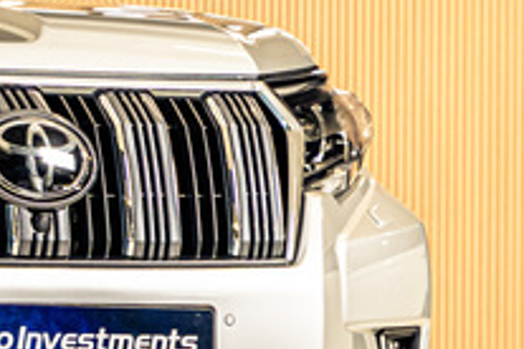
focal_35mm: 370
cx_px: -611
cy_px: 190
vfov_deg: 3.7
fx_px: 5385
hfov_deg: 5.4
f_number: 4
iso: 500
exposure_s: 1/125
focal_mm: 75
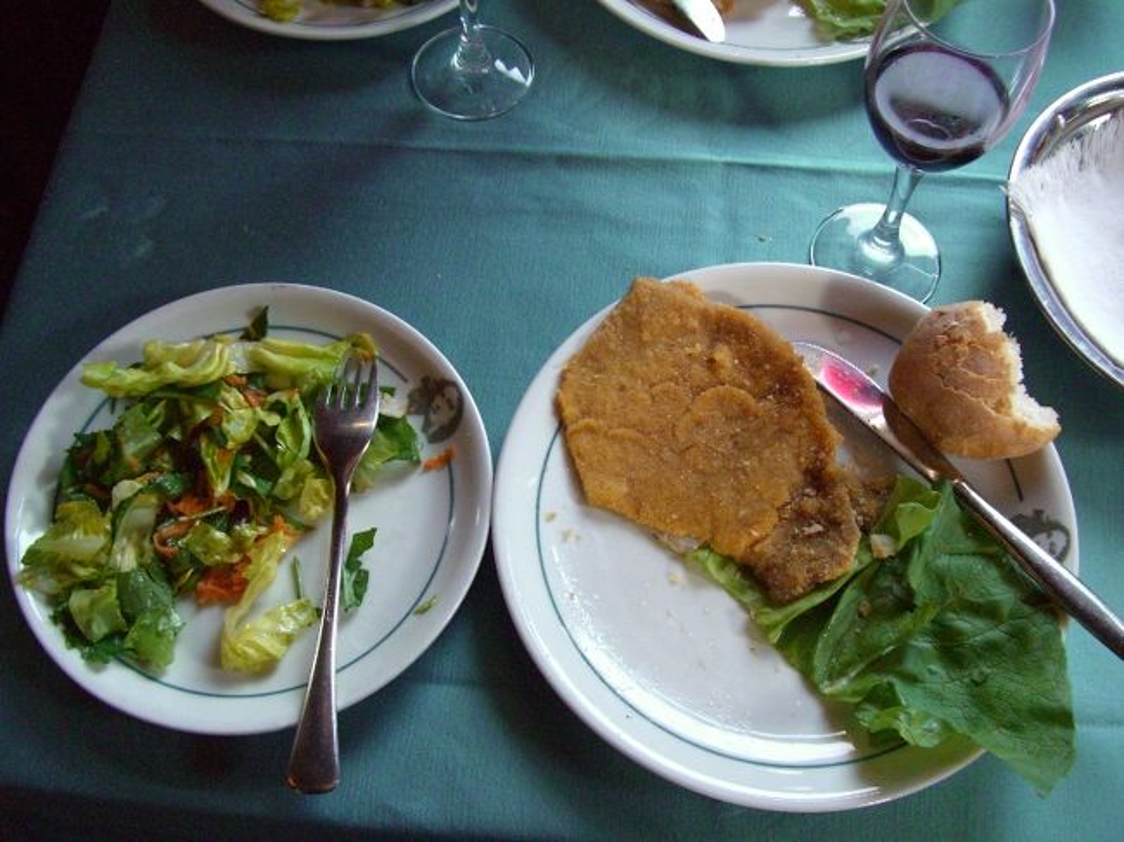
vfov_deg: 37.7
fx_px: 1233
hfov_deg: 49.0
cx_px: 562
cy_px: 421
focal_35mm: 38
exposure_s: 1/80
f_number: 2.8
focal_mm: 7.9
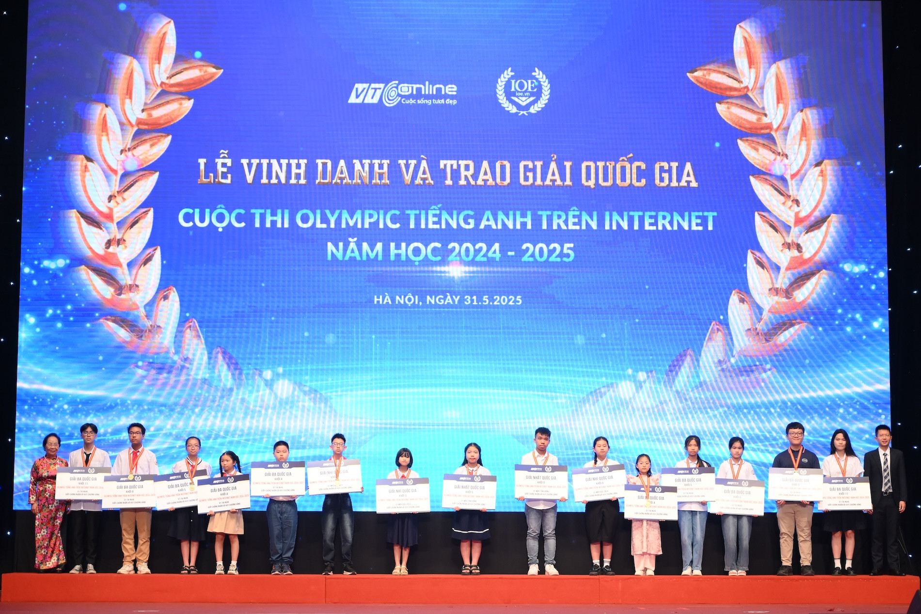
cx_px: 460
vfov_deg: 21.2
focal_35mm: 64
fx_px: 1637
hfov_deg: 31.4
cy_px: 307
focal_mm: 64
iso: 1600
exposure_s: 1/200
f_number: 4
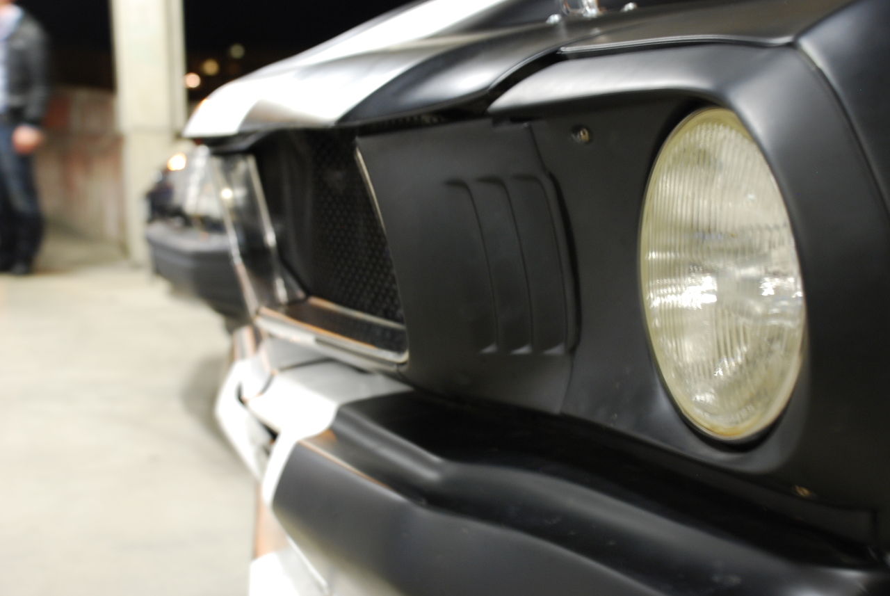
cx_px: 445
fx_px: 1300
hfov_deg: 37.8
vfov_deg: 25.8
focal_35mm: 52
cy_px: 298
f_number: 4.5
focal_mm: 35
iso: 400
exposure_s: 1/2
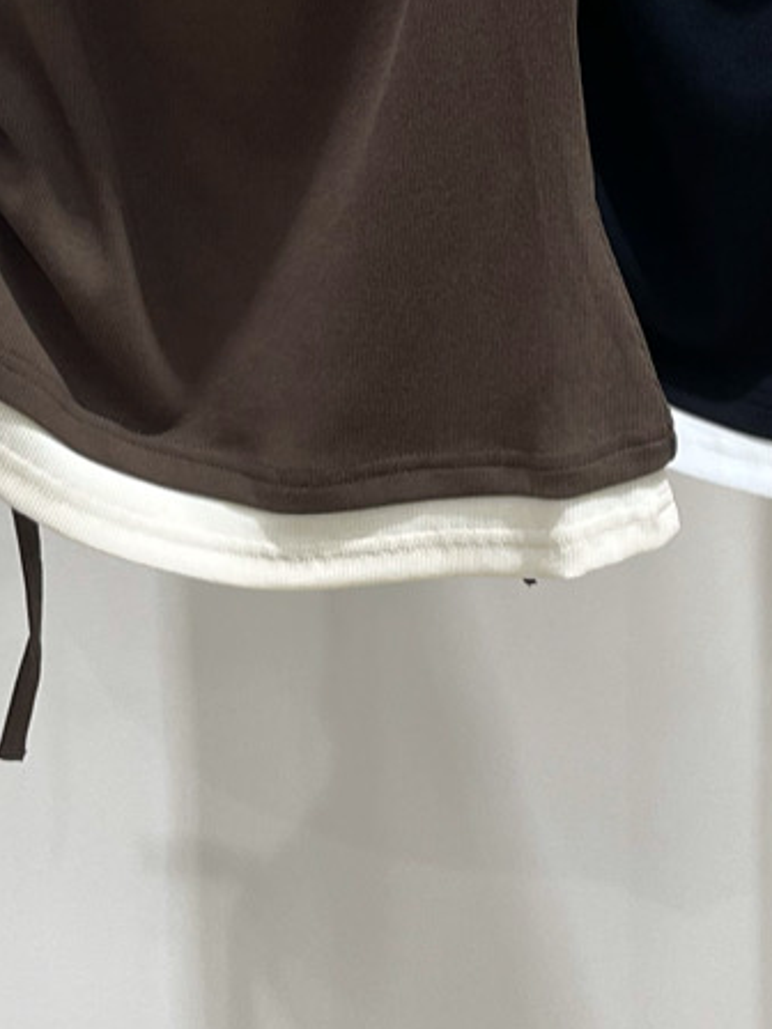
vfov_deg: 18.7
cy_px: -219
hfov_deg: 14.9
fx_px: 2944
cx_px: 457
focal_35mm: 99
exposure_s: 1/121
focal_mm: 5.1
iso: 50
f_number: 1.6
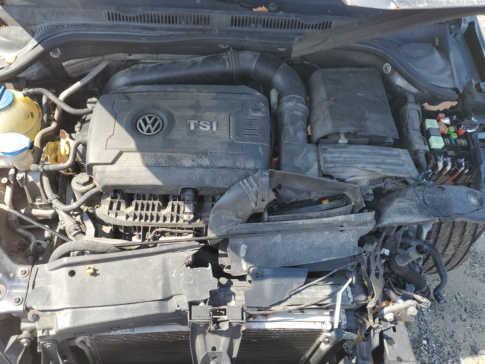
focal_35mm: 28
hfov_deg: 63.4
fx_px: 392
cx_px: 225
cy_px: 186
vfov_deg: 49.7
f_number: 1.5
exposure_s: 1/667
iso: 50
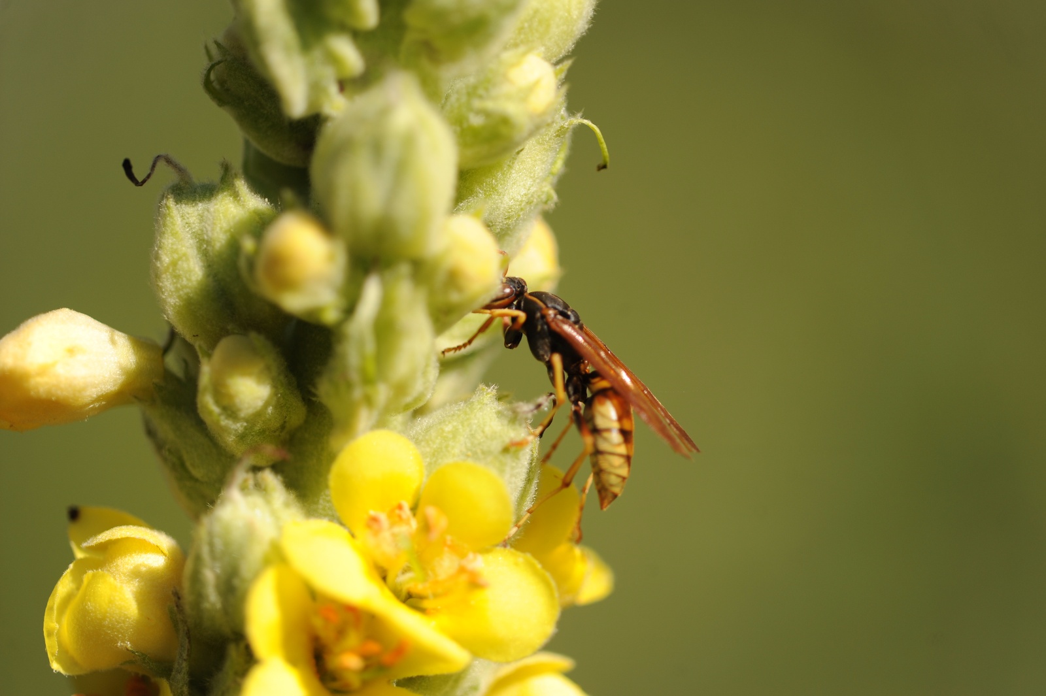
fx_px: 5808
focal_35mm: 200
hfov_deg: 10.3
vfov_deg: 6.9
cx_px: 523
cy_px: 348
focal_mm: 200
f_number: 4.8
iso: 200
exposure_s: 1/1500
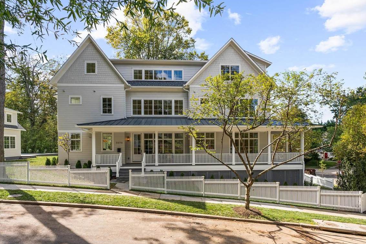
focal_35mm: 18
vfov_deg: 67.3
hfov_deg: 89.9
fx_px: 183
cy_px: 126
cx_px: 170
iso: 200
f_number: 8
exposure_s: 1/160
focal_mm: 16
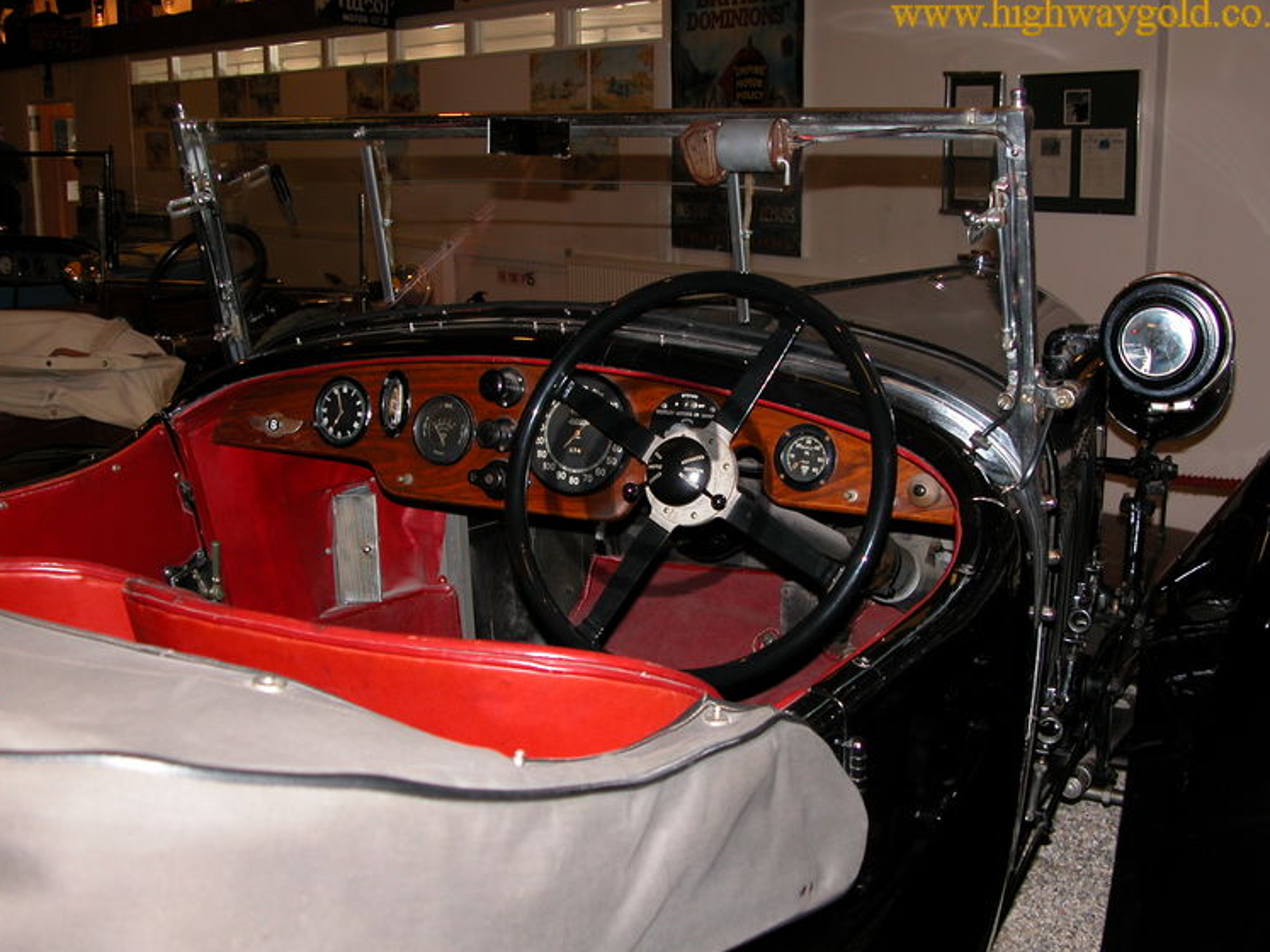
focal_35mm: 45
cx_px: 658
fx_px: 1651
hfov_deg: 42.1
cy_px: 486
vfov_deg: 32.2
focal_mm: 10.7
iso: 100
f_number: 2.9
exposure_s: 1/60
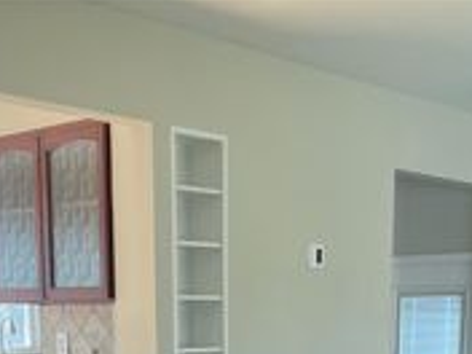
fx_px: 1009
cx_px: 233
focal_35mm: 74
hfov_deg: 26.3
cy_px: 500
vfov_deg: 18.1
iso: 100
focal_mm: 5.1
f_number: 1.6
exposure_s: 1/121
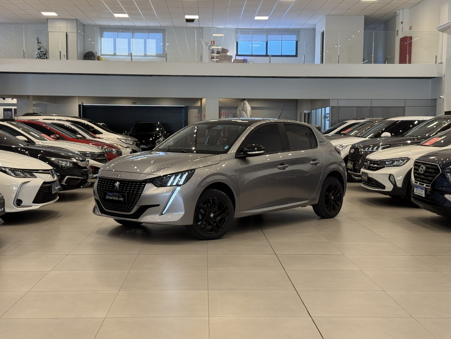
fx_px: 625
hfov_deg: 39.7
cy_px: 170
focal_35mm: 48
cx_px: 226
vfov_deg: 30.3
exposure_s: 1/60
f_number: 1.78
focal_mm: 6.76
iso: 100
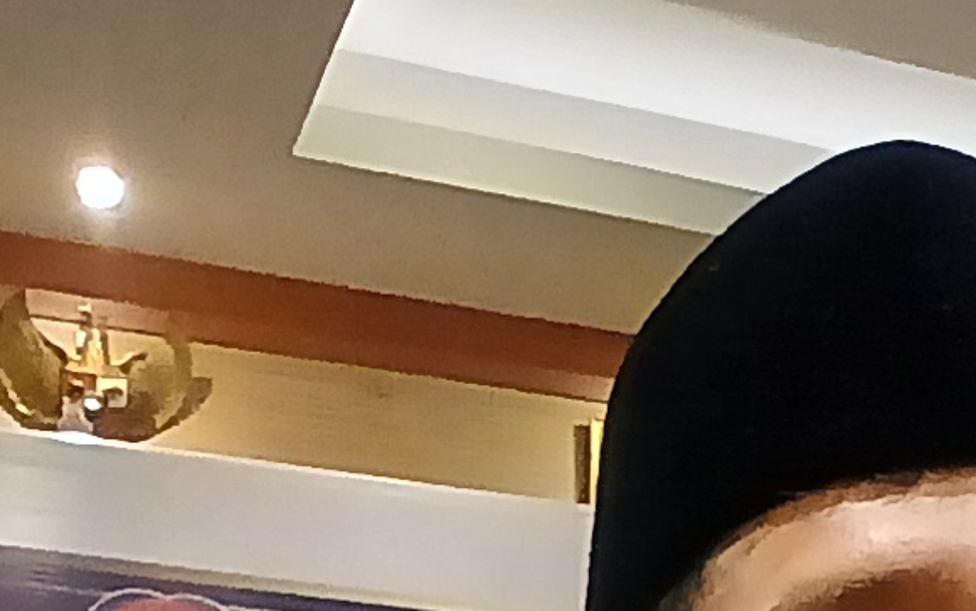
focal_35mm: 80
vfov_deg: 14.5
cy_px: 1064
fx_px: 2129
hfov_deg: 25.6
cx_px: 688
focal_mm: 1.4
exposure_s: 1/33.3
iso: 400
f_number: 2.2
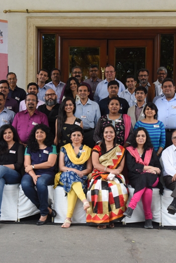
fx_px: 425
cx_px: 95
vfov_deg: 34.5
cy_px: 132
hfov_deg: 23.4
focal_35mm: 58
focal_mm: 38
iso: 2000
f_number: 9
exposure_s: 1/250
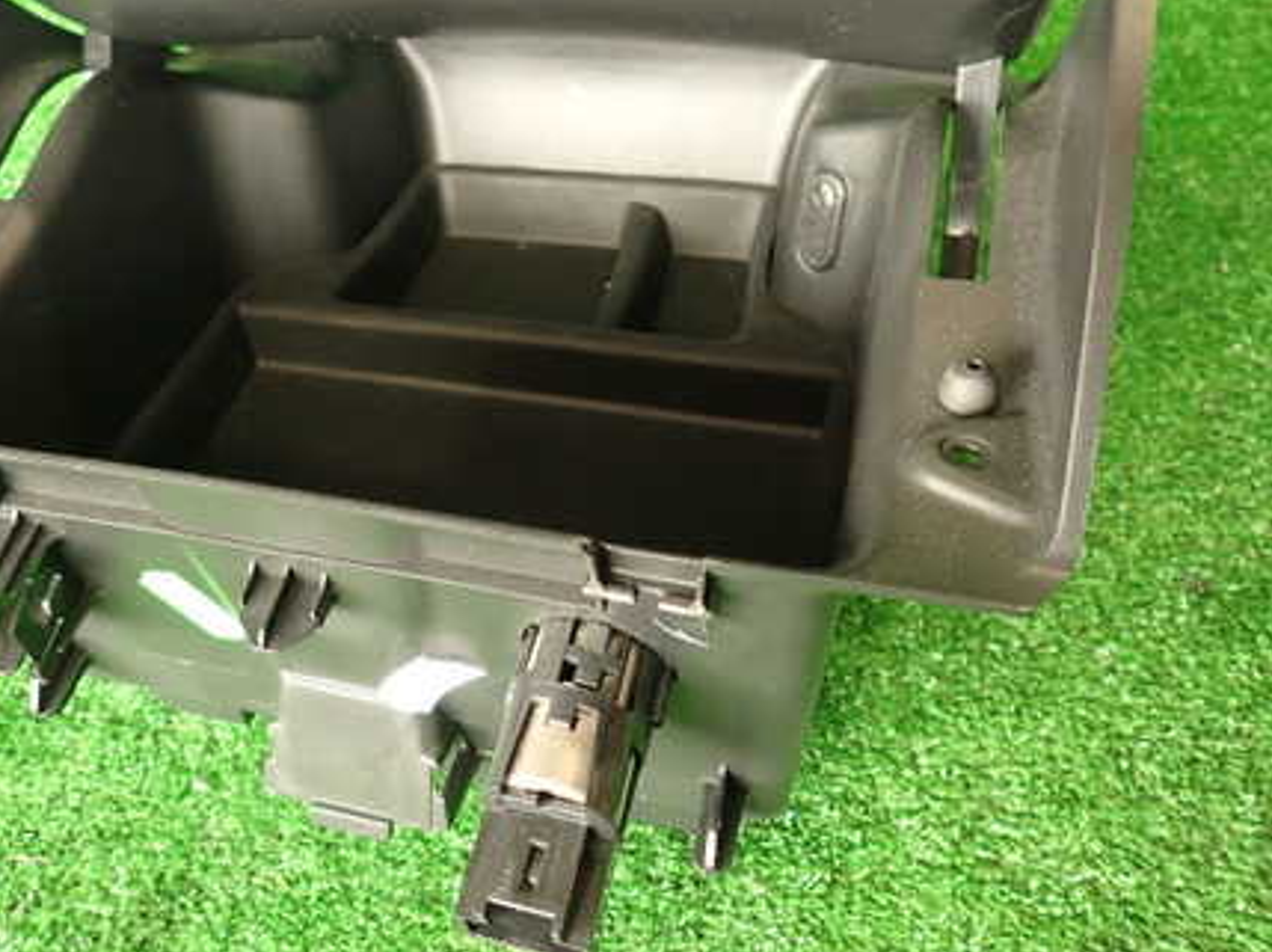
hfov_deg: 52.0
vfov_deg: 40.4
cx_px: 457
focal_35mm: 35
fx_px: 1285
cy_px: 371
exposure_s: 1/50
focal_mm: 4.5
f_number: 2
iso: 200
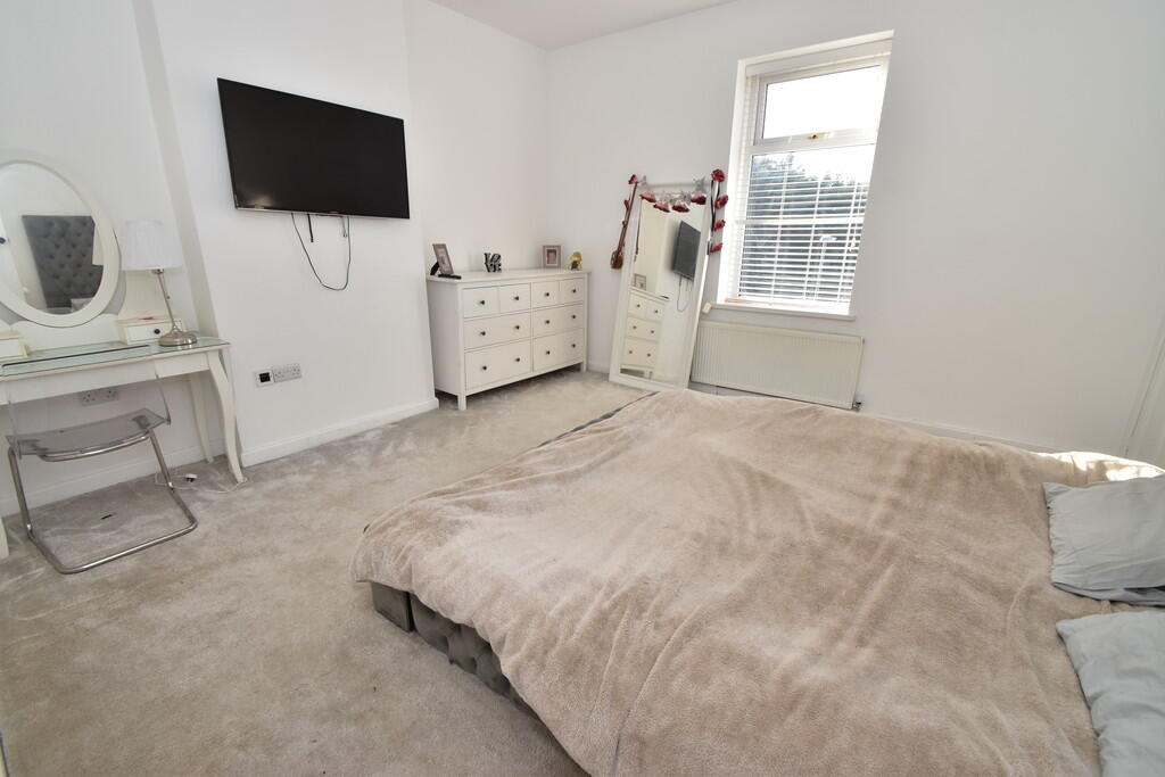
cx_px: 582
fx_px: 485
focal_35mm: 15
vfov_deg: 77.3
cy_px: 388
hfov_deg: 100.4
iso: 500
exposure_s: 1/125
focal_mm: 10
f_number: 9
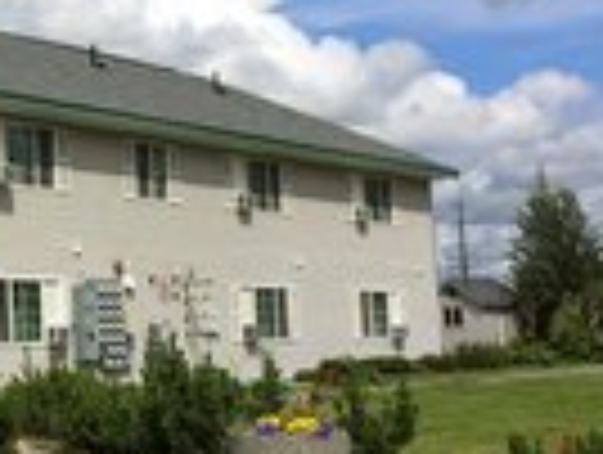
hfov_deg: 21.7
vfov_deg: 17.8
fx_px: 1448
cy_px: 225
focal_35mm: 83
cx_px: -135
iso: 32
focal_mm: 4.15
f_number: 2.2
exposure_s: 1/3968
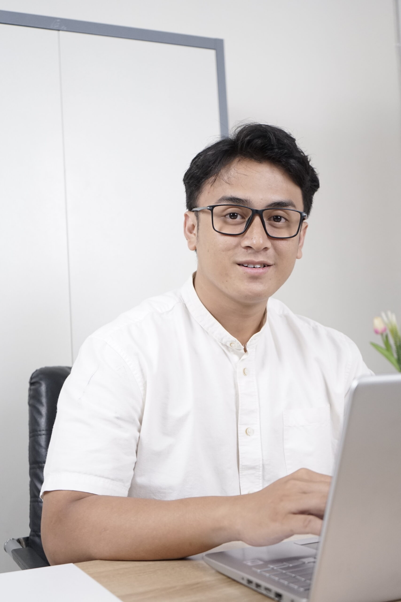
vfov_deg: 42.7
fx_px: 768
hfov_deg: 29.2
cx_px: 200
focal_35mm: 46
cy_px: 301
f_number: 4.5
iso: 2000
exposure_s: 1/125
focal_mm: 46
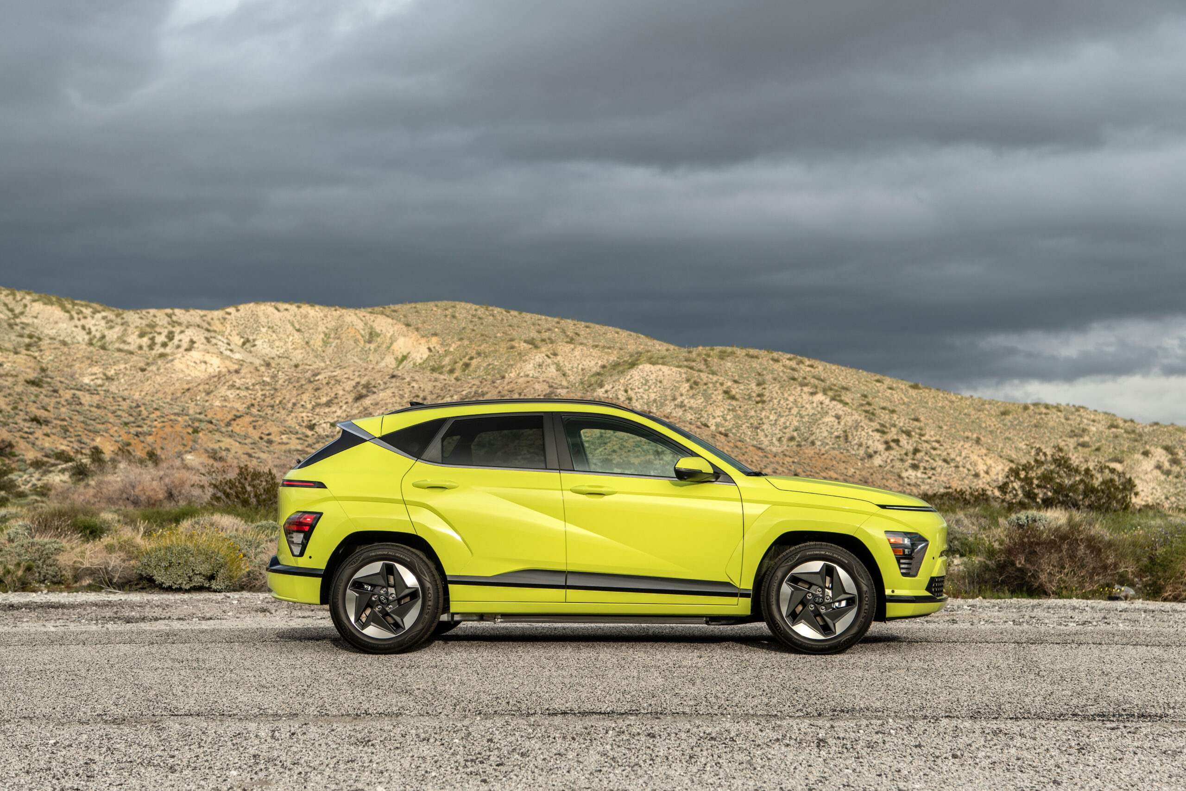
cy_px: 396
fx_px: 1911
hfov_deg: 34.5
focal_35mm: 58
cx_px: 593
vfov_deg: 23.4
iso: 64
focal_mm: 58
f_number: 5
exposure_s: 1/160
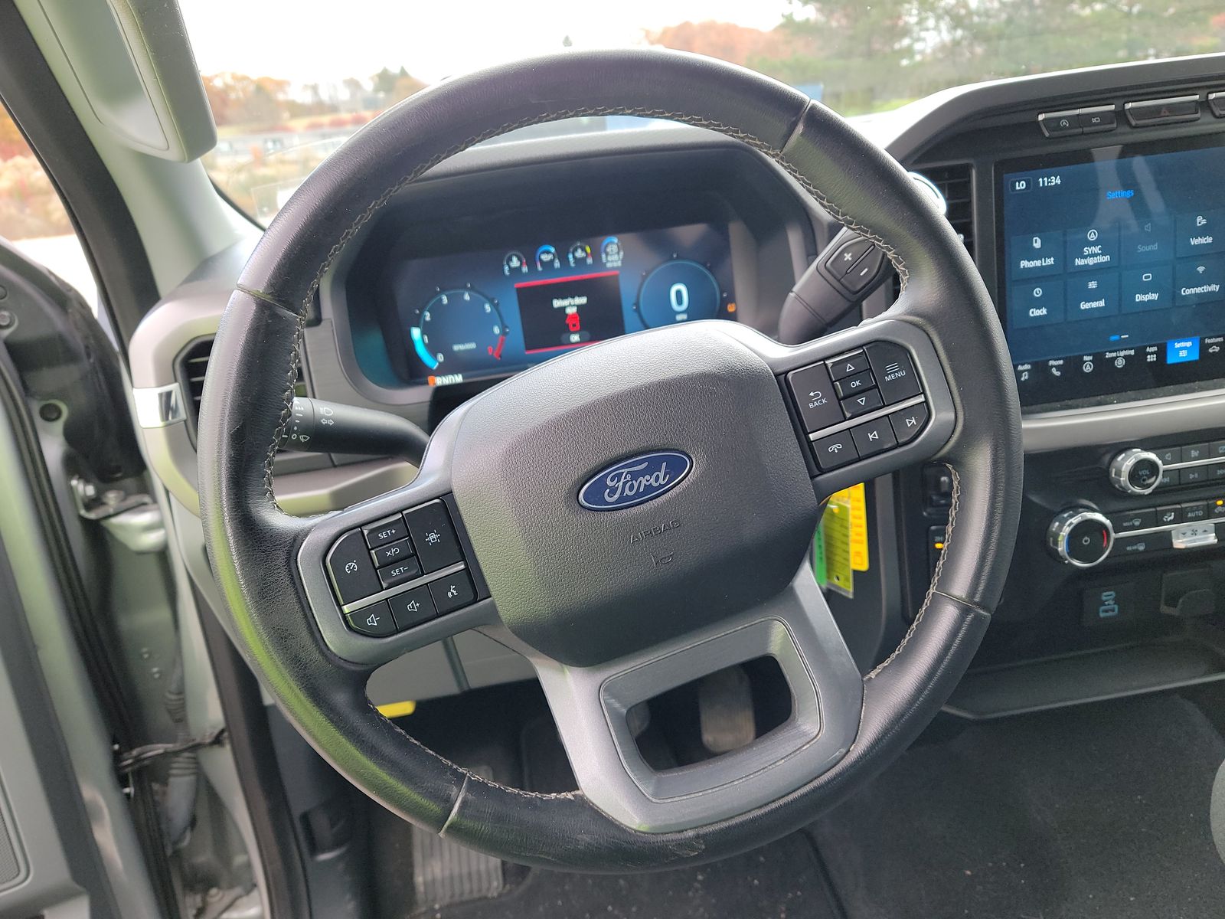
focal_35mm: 24
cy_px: 460
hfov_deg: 71.6
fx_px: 849
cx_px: 612
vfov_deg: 56.8
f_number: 1.8
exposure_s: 1/59
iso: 131
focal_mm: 6.7
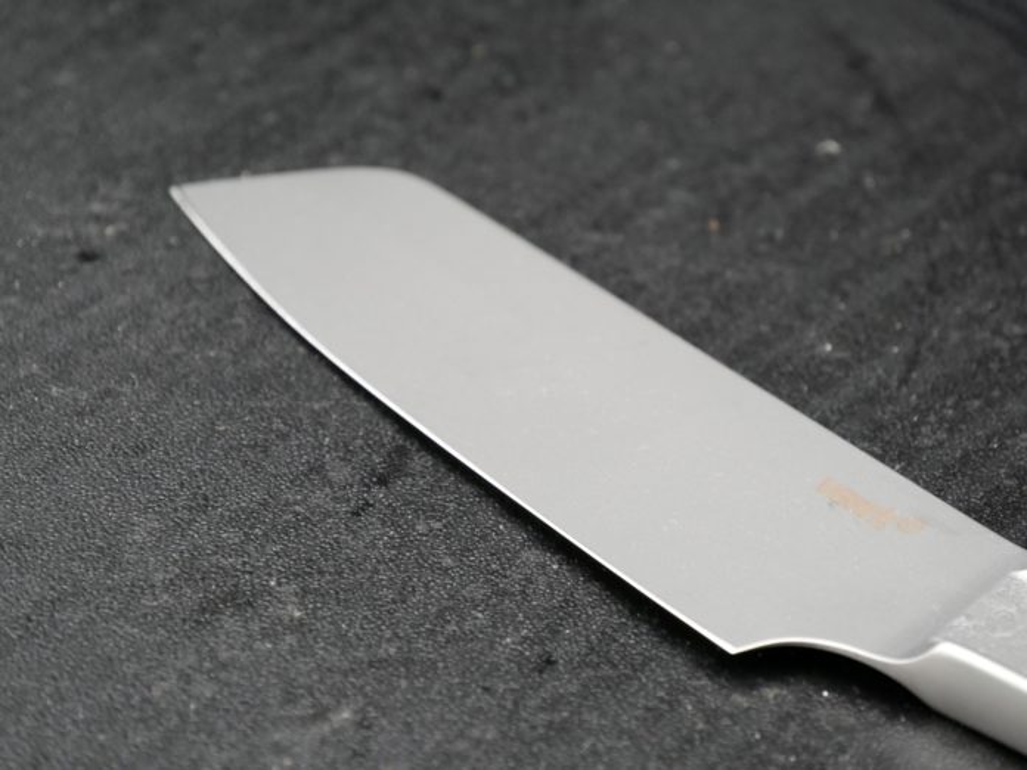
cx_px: 514
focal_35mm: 280
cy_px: 385
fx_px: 8307
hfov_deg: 7.1
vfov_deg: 5.3
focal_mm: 140
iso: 1600
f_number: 5.6
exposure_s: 1/320
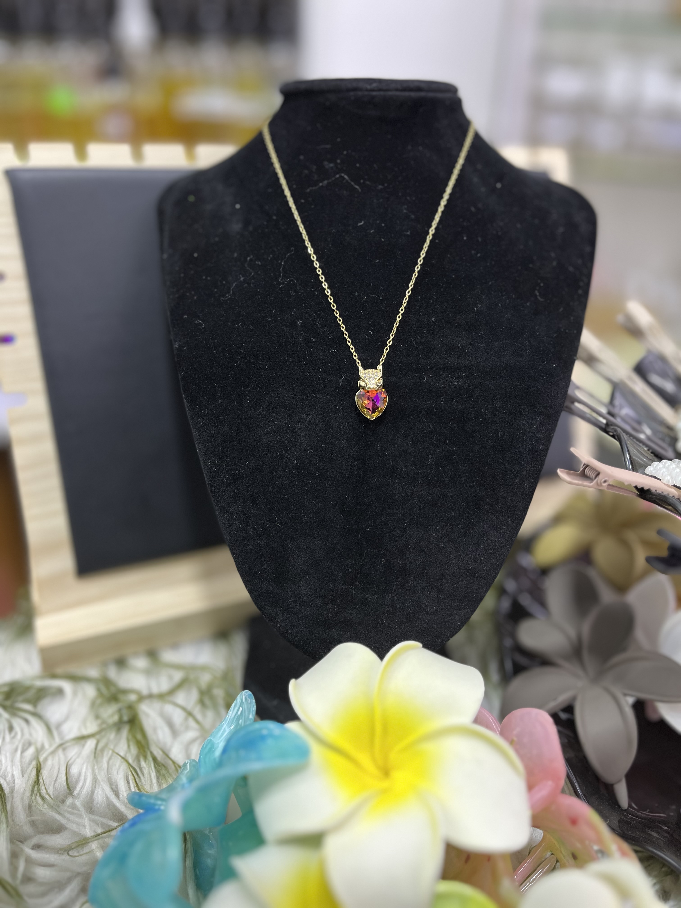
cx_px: 340
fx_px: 682
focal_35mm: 26
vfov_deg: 67.3
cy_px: 454
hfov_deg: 53.1
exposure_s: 1/50
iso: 100
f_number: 1.6
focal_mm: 5.1
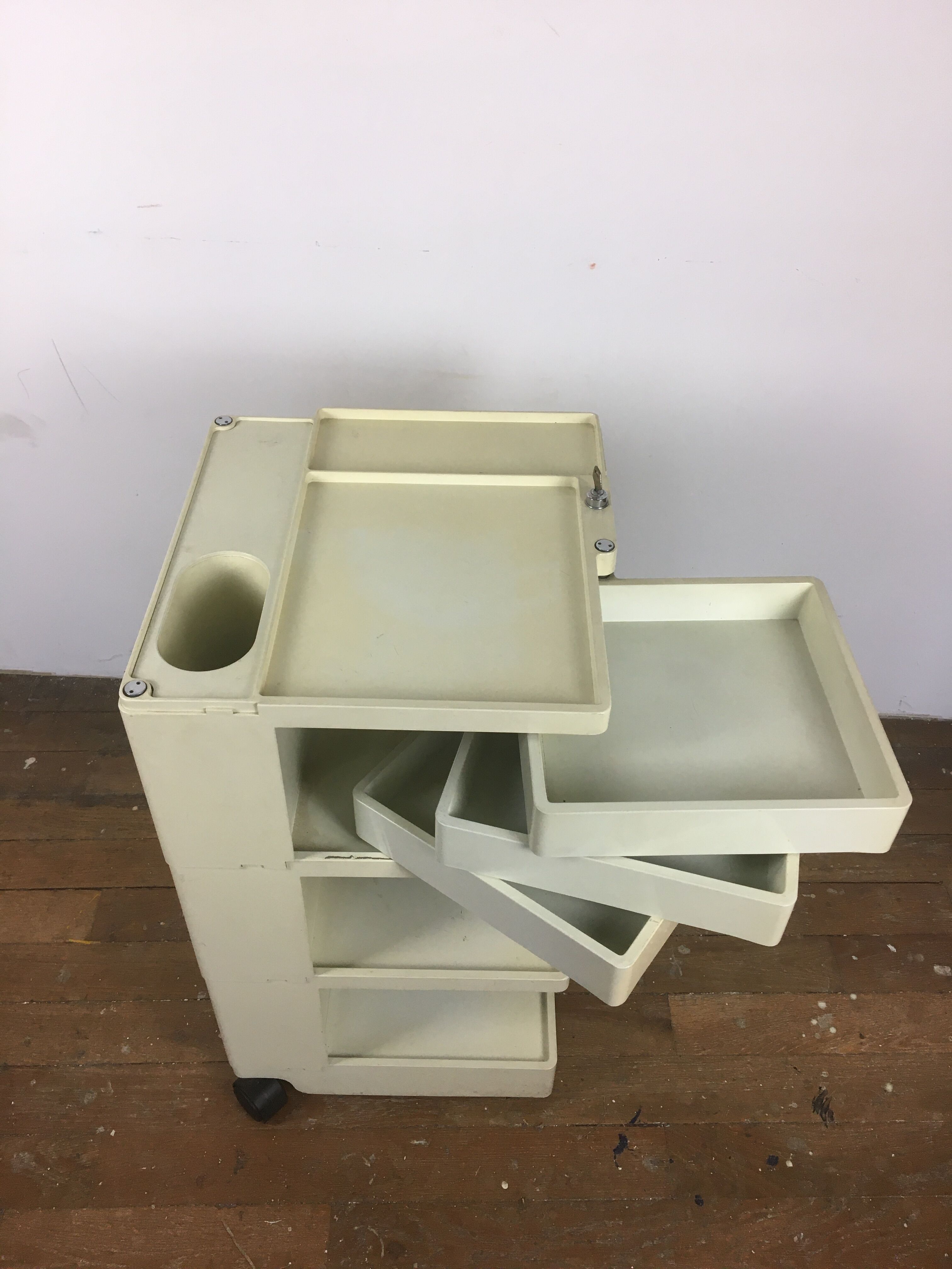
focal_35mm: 29
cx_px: 476
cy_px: 634
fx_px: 1063
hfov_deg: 48.2
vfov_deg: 61.7
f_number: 2.2
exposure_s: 1/33
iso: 40
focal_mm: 4.15
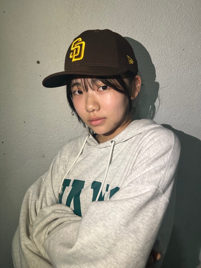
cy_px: 134
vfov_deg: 67.3
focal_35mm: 26
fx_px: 201
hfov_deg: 53.1
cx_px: 100
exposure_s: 1/30
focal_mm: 5.7
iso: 500
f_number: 1.5
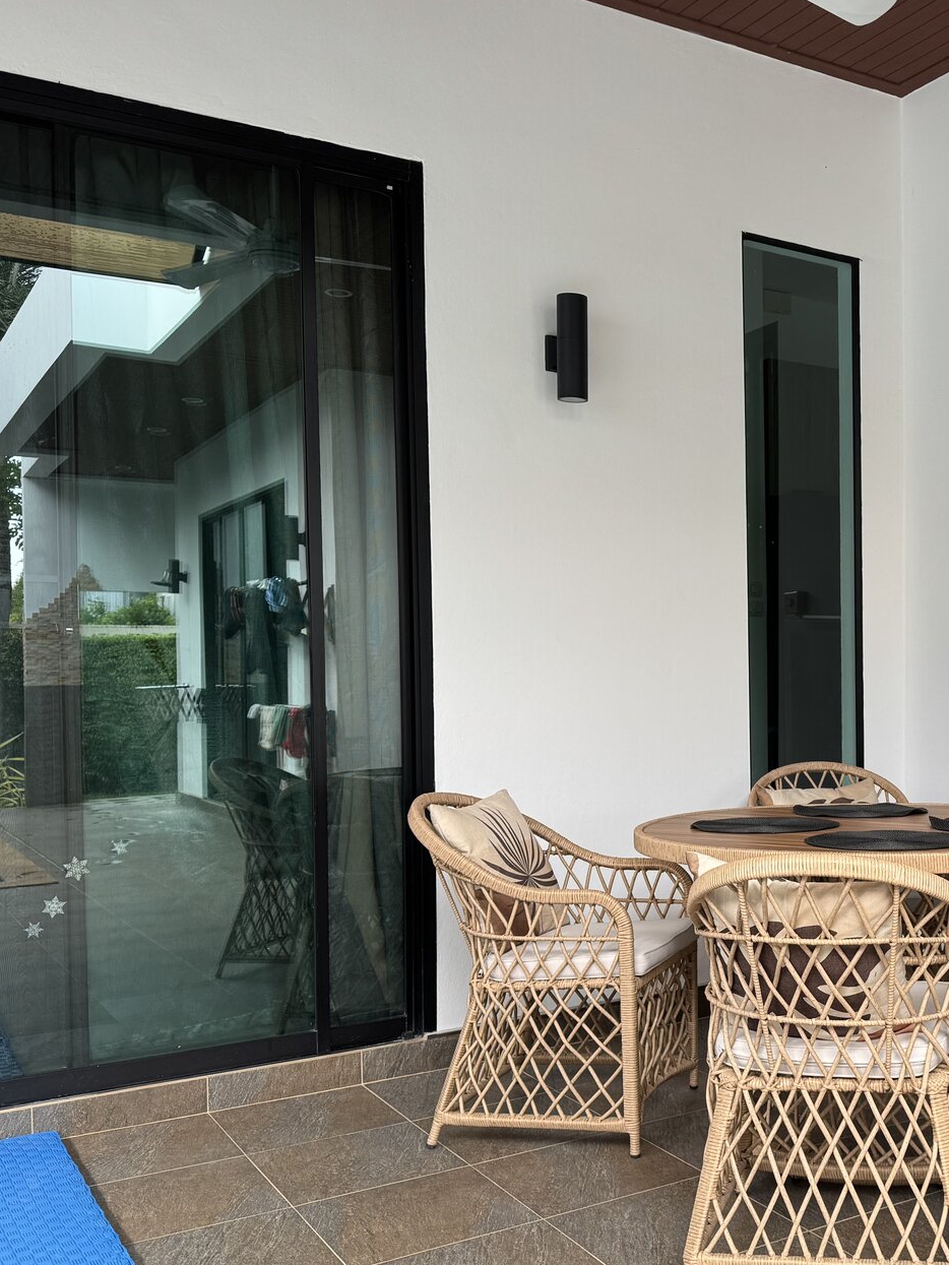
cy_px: 701
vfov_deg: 50.0
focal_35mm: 37
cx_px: 823
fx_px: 1352
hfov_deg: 36.6
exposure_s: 1/121
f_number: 1.78
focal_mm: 6.76
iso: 64
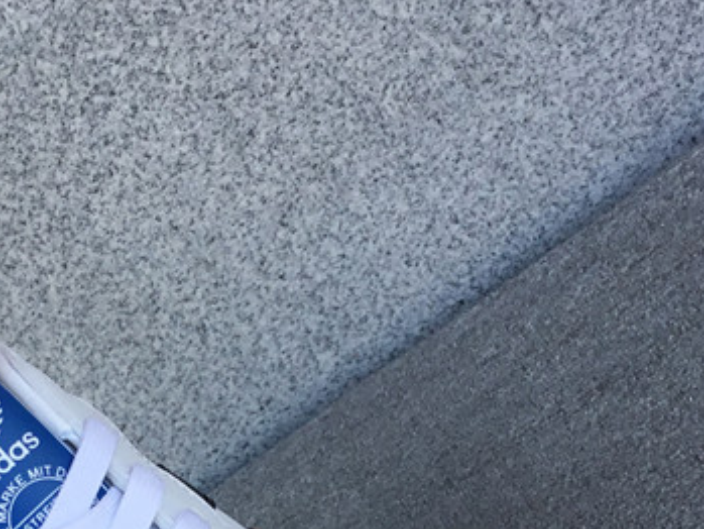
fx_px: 1628
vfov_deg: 17.9
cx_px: 137
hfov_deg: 24.0
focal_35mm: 80
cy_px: 566
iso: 25
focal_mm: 3.3
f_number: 2.4
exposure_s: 1/326
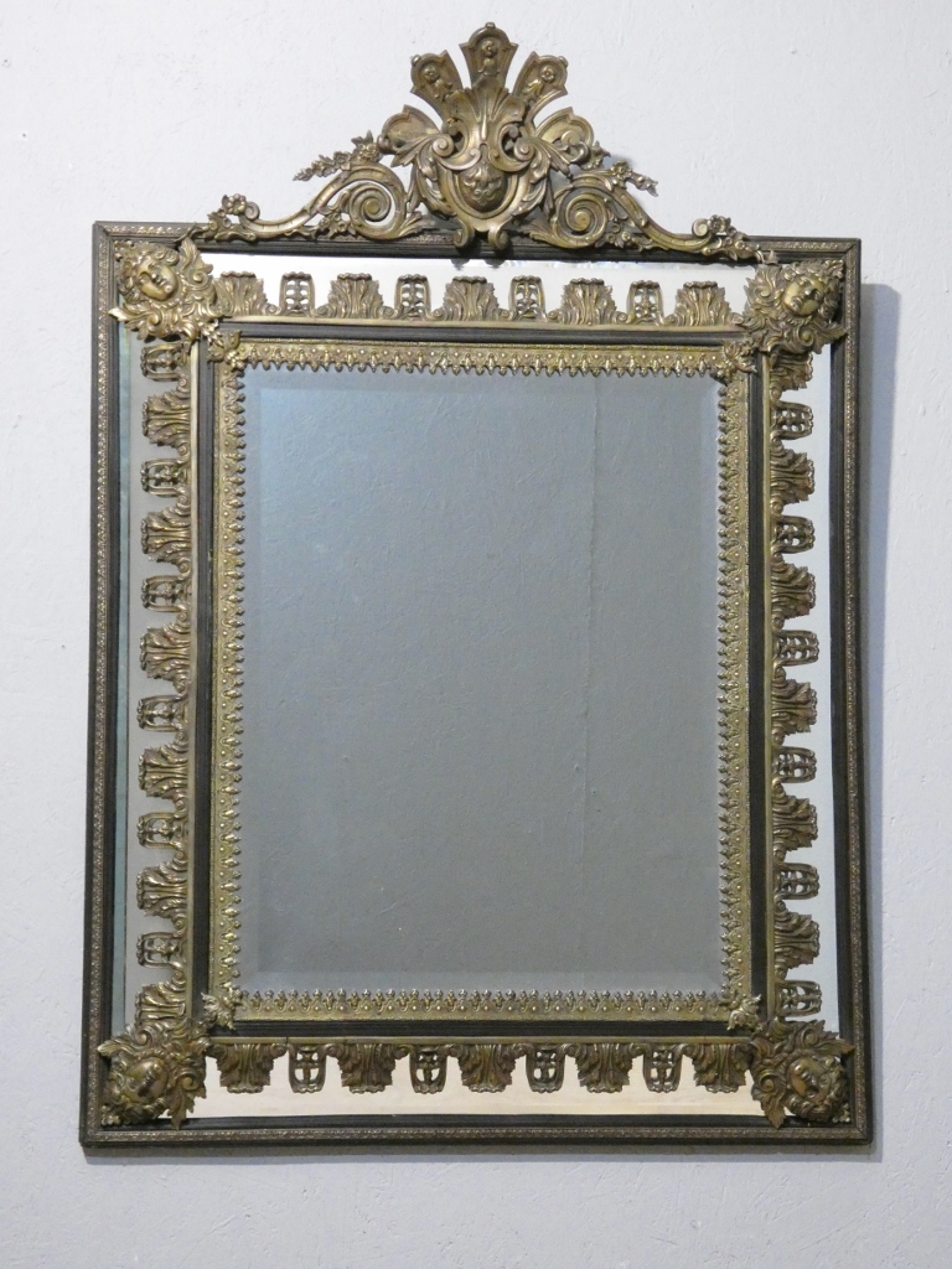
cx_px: 476
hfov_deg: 18.7
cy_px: 634
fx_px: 2897
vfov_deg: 24.7
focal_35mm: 79
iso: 1600
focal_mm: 14.1
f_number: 4.5
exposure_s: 1/80
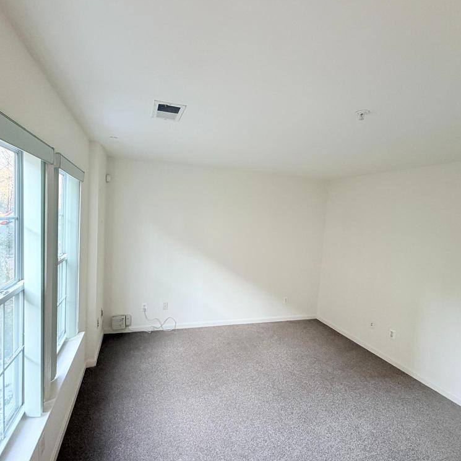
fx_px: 256
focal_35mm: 17
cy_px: 233
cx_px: 213
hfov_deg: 83.8
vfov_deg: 84.0
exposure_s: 1/80
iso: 320
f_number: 2.2
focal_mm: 2.22
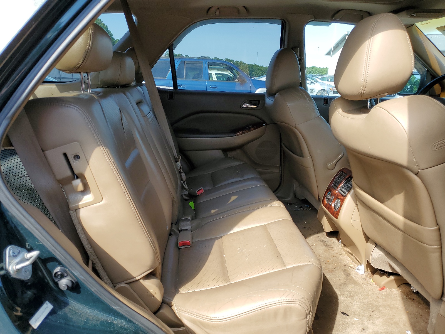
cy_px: 167
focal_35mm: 26
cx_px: 222
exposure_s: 1/667
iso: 50
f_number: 1.5
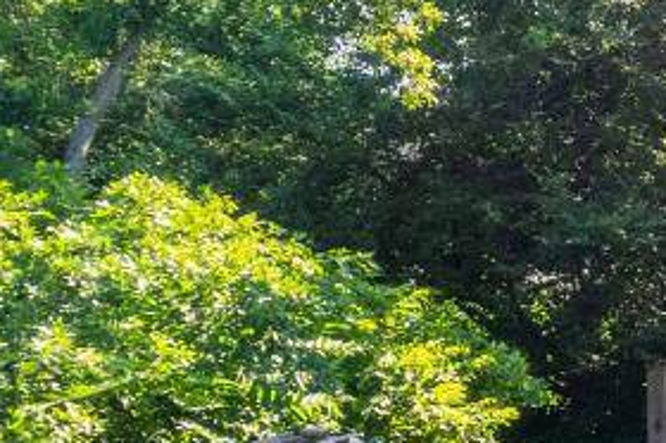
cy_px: 270
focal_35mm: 118
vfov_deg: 11.6
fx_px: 2180
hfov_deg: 13.5
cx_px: 1510
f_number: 2.8
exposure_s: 1/90
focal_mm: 8.38
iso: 130
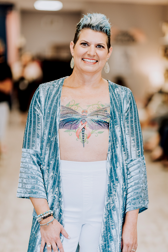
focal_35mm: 85
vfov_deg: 23.9
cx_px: 84
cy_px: 126
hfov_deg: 16.1
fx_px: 595
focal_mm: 85
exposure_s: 1/320
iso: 250
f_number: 1.4
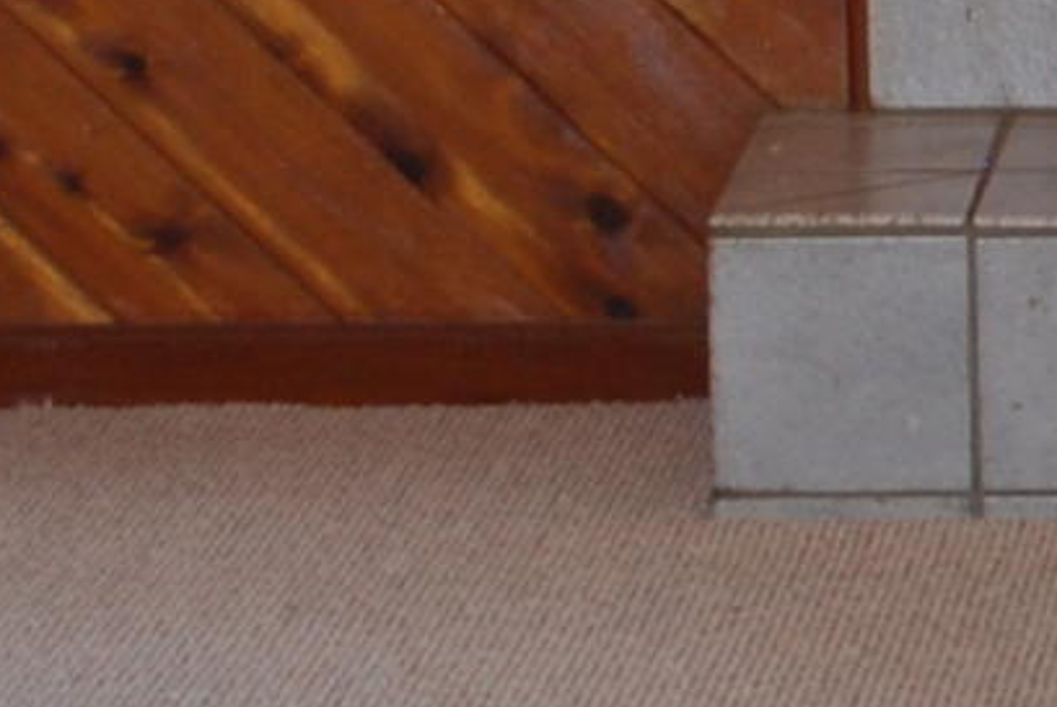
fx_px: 9082
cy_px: -192
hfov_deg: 6.5
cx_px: 1741
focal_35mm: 309
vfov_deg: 4.4
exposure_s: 1/60
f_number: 4.5
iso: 250
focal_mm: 28
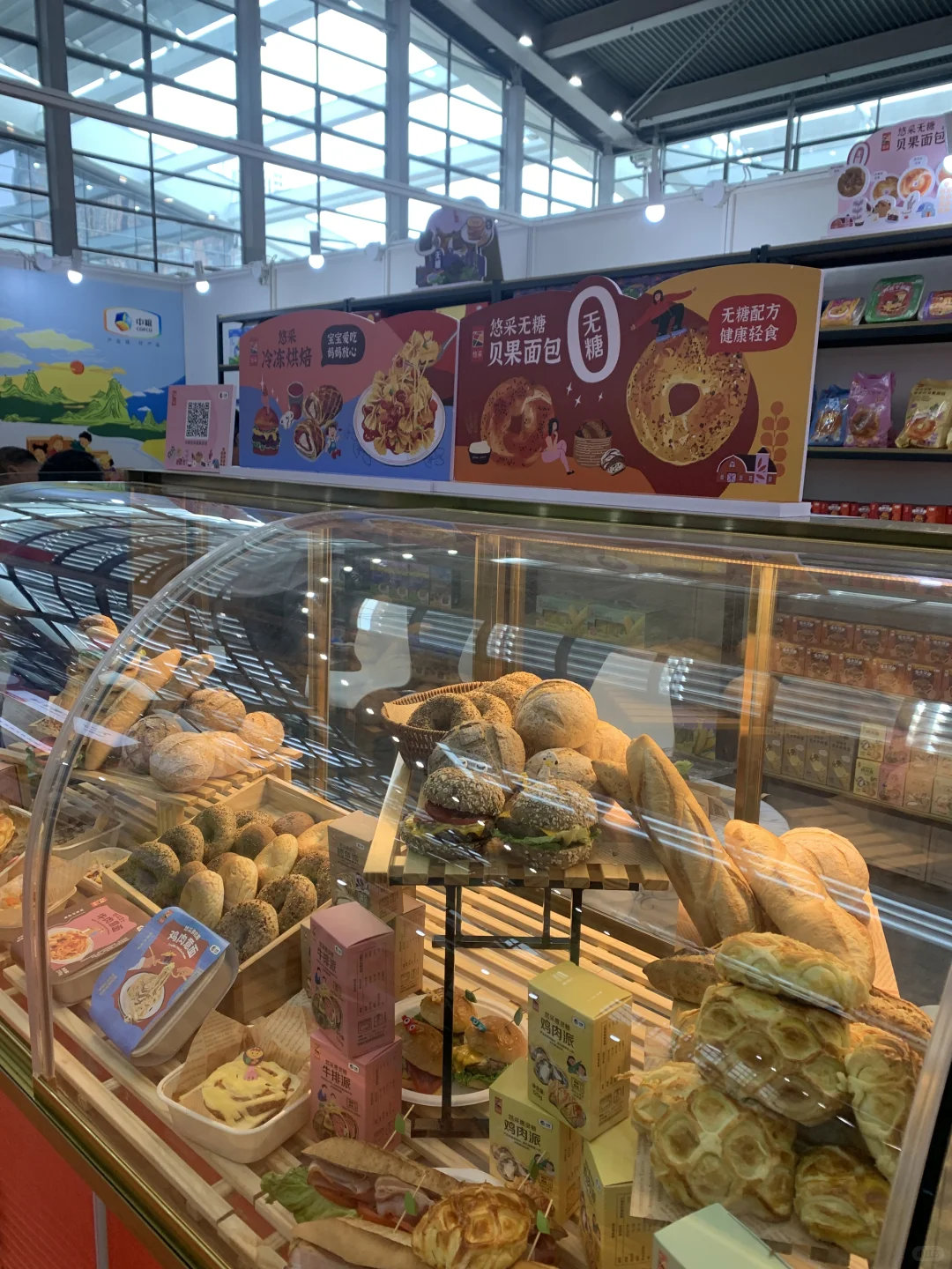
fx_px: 953
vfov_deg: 67.3
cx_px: 476
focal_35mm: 26
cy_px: 634
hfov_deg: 53.1
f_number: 1.8
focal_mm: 4.25
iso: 64
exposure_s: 1/121
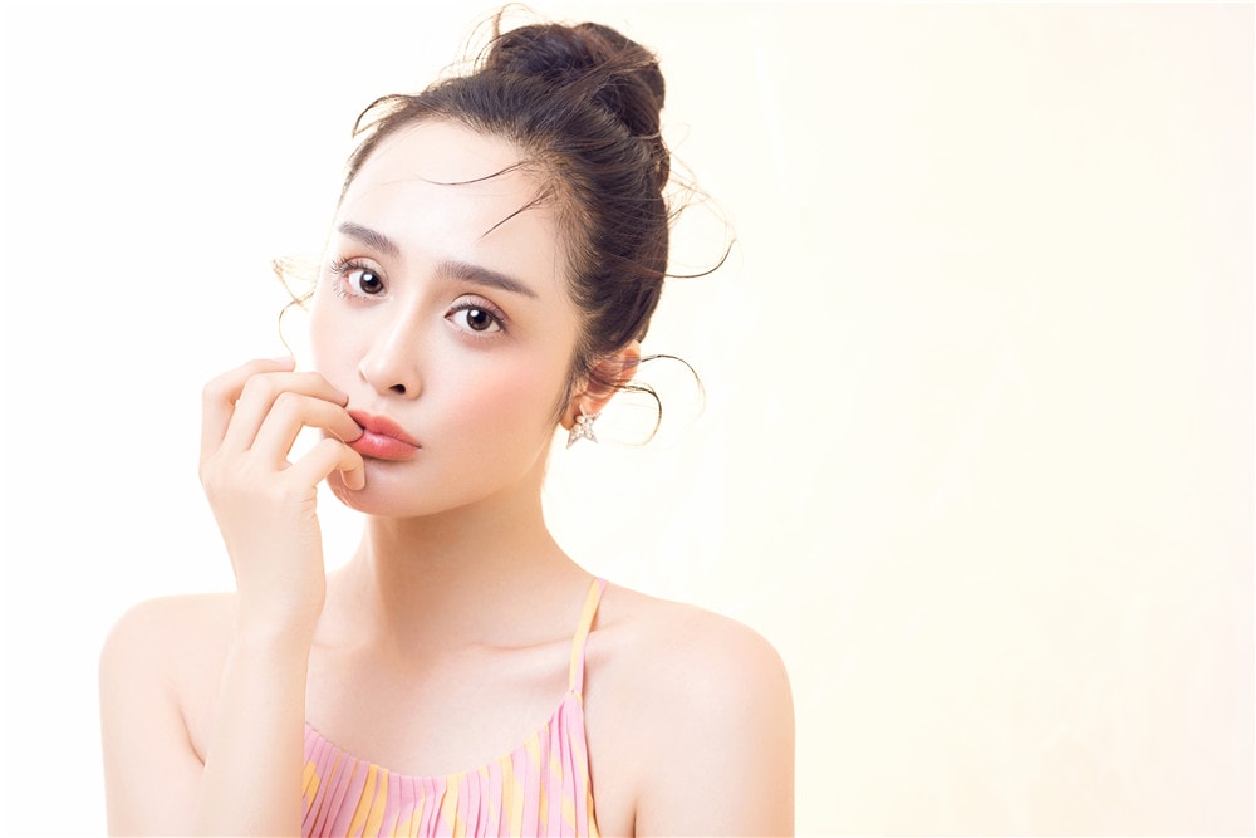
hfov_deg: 39.6
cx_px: 628
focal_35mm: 50
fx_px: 1745
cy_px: 419
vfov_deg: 27.0
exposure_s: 1/125
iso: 200
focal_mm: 50
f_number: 5
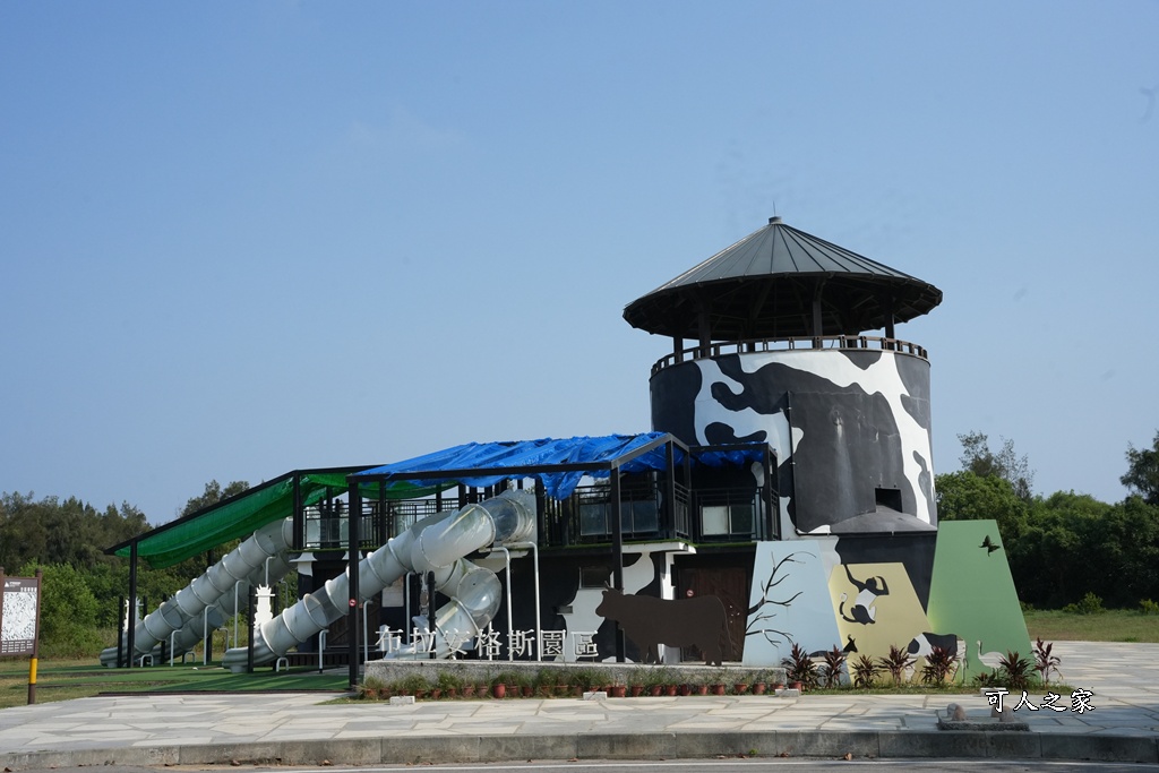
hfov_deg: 45.2
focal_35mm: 43
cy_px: 386
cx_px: 580
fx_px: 1391
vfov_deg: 31.1
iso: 2500
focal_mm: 43.2
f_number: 11
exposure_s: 1/4000
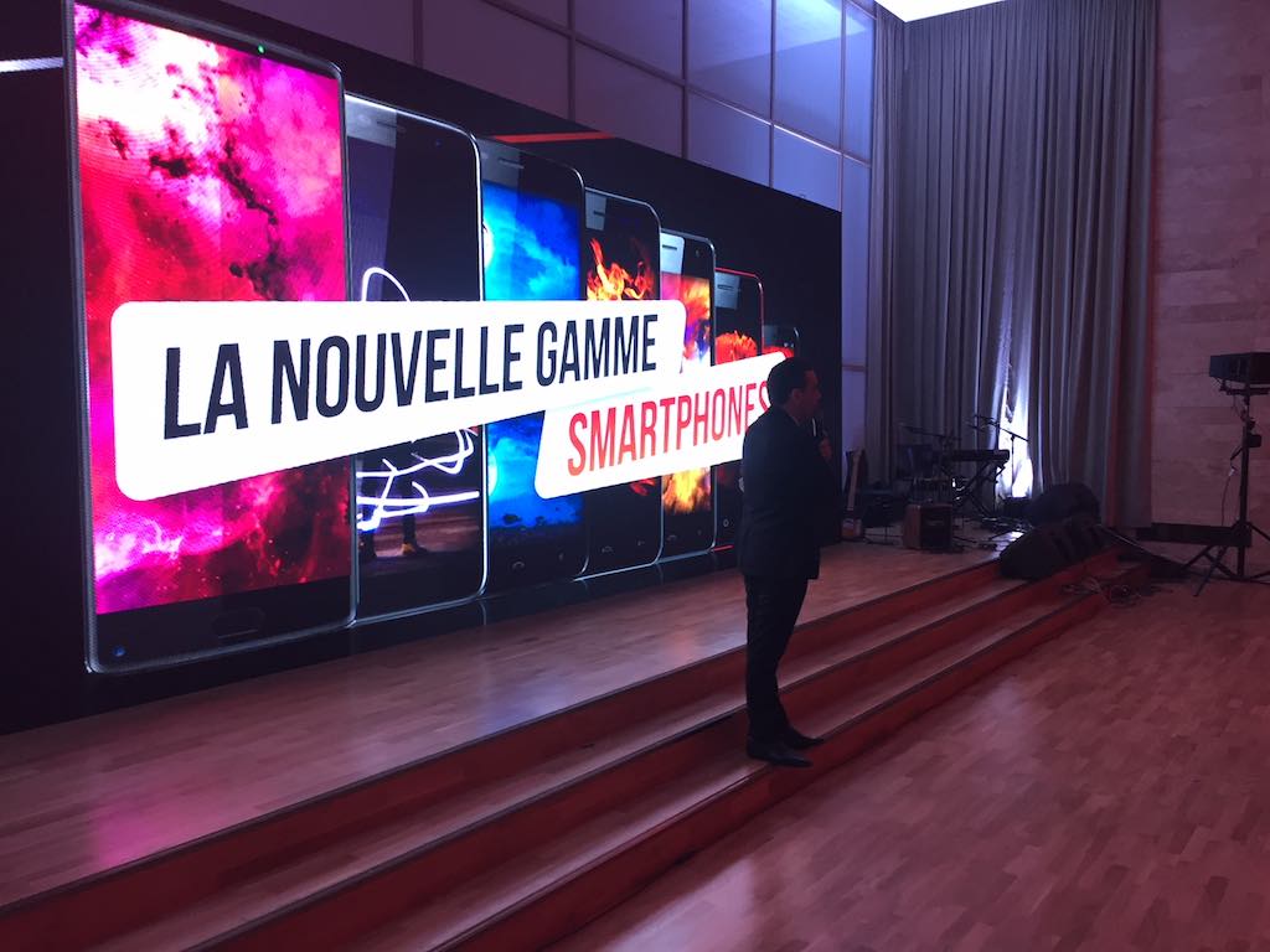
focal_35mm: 29
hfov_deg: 61.7
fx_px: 1064
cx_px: 635
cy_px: 476
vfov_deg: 48.2
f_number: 2.2
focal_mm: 4.15
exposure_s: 1/33
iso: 80
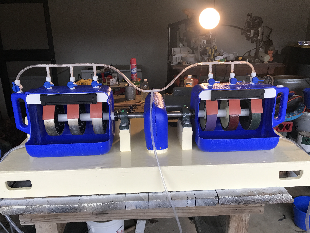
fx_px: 251
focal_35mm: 28
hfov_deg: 63.4
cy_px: 116
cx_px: 155
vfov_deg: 49.7
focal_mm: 3.99
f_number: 1.8
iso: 25
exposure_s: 1/30
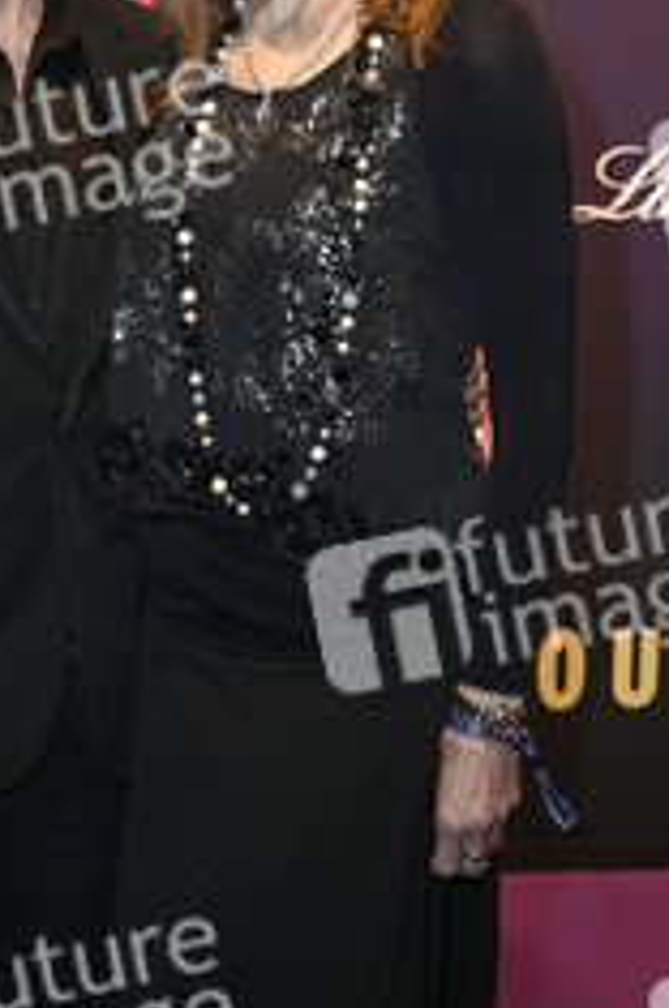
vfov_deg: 29.6
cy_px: 377
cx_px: 137
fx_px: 1901
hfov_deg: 19.8
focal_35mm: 68
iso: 500
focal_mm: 40
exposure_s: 1/250
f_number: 6.3
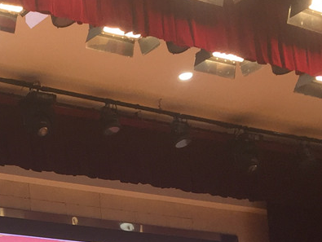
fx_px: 1024
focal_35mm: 110
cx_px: -125
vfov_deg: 12.5
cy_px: 404
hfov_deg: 16.6
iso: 50
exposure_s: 1/100
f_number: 2.2
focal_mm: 4.15
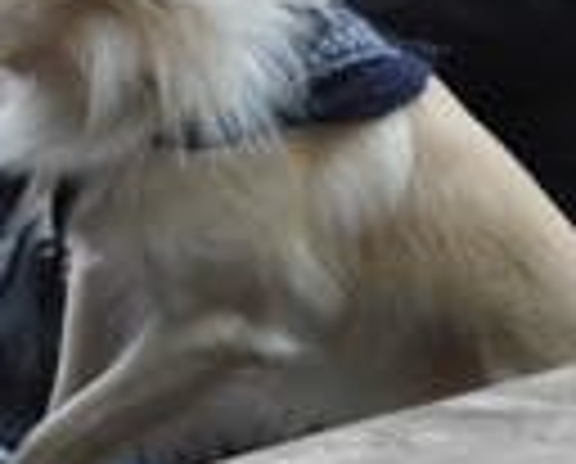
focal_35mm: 324
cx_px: 216
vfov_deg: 4.8
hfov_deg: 6.0
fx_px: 5536
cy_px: -77
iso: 200
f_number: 6.3
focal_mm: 66
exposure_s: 1/160
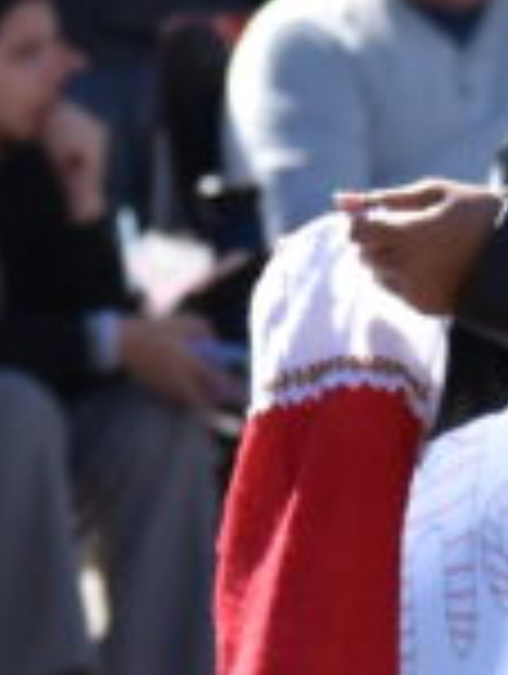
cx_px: -405
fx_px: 21073
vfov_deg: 1.8
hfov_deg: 1.4
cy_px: -16
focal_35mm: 1080
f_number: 5.6
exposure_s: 1/500
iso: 220
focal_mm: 110
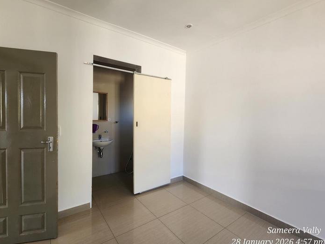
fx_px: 141
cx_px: 153
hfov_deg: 98.1
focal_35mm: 15
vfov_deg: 81.8
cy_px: 122
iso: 64
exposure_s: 1/50
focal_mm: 2.2
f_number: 2.2
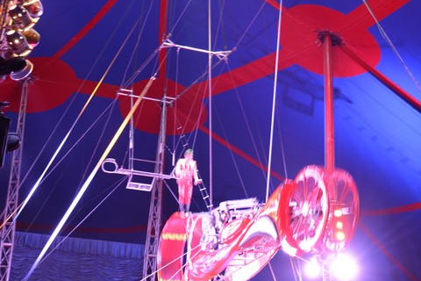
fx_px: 760
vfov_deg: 20.9
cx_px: 281
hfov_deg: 30.7
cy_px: 124
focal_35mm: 65
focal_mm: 26
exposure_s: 1/1.6
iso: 100
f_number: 4
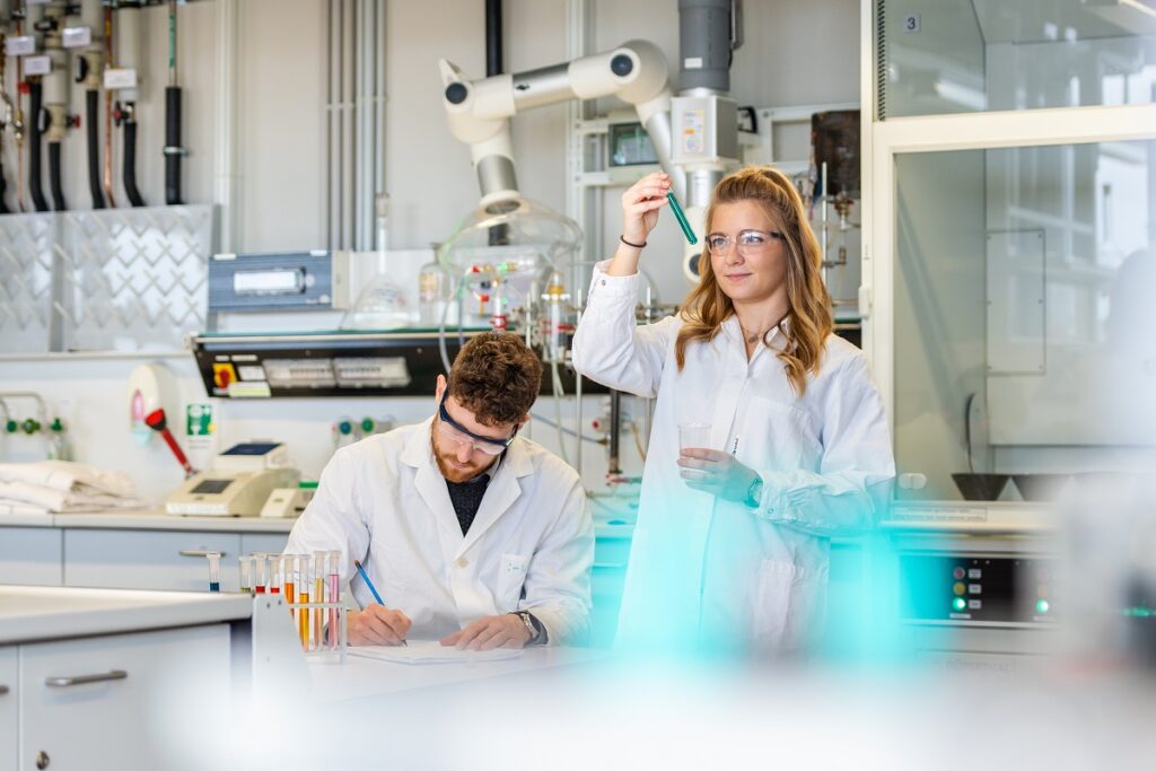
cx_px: 578
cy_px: 386
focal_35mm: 82
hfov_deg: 24.8
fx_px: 2633
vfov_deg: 16.7
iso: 500
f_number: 3.2
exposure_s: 1/200
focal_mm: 82
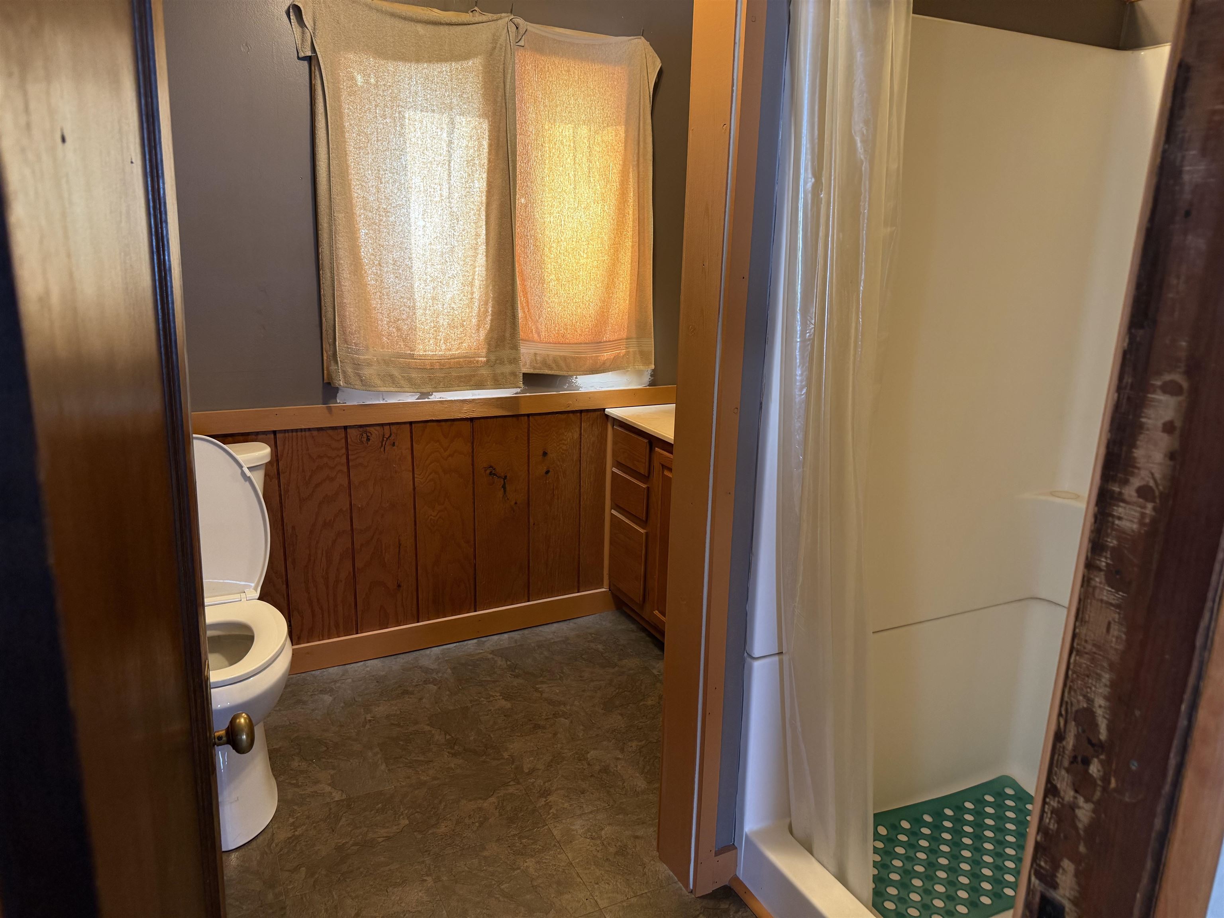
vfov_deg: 56.8
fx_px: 849
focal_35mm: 24
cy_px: 459
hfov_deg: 71.6
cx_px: 612
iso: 200
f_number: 1.78
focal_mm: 6.76
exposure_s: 1/96
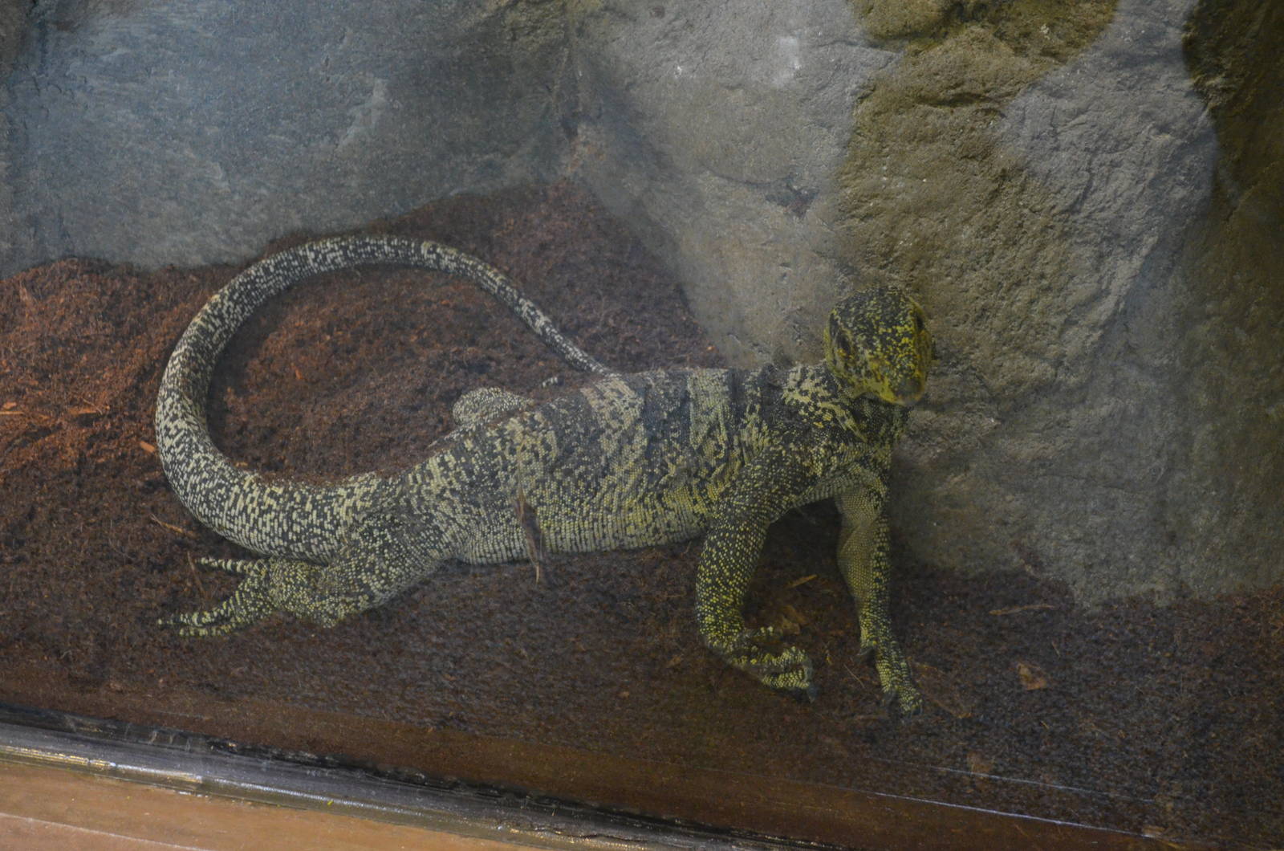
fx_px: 1922
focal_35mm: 54
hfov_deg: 36.9
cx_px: 642
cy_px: 426
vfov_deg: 25.0
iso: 3200
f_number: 5
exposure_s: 1/25
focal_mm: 36
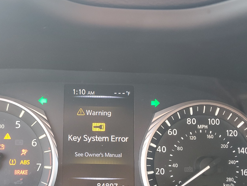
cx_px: 78
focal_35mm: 42
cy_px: 125
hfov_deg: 44.0
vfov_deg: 34.0
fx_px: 300
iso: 61
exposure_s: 1/60.2
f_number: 1.5
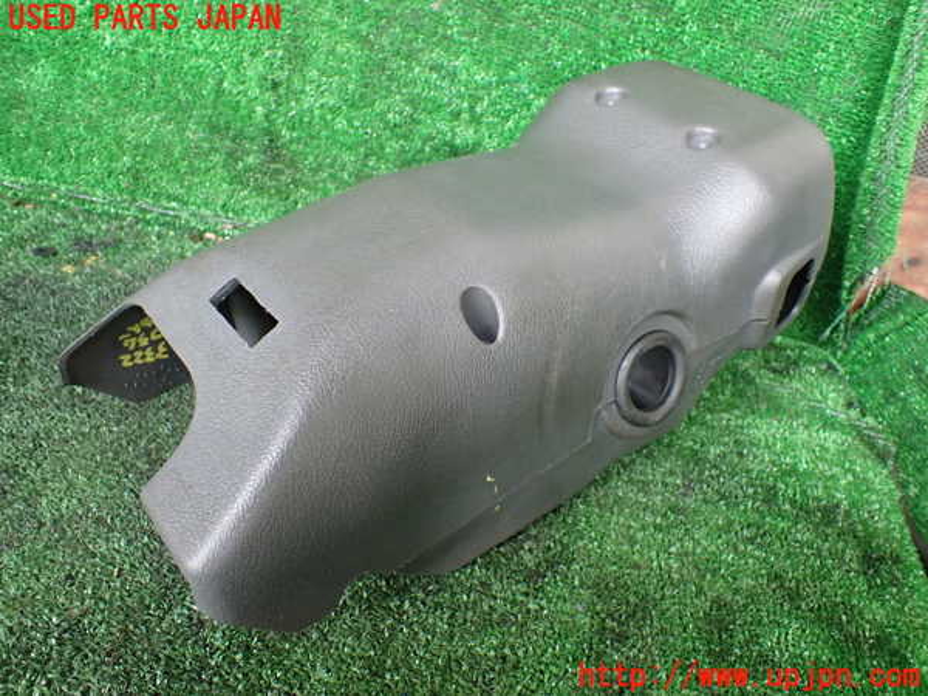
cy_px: 348
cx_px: 464
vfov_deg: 46.8
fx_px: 804
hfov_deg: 60.0
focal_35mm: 30
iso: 400
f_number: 2.3
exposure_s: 1/125
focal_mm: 5.4
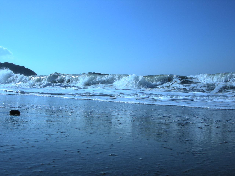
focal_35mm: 36
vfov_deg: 39.7
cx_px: 118
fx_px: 244
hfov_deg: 51.4
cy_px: 88
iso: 64
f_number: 6.8
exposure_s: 1/347
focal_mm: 7.5
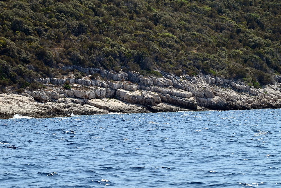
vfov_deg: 6.2
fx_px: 1717
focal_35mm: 220
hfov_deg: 9.4
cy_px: 94
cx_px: 140
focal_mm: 220
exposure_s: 1/250
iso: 320
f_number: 16
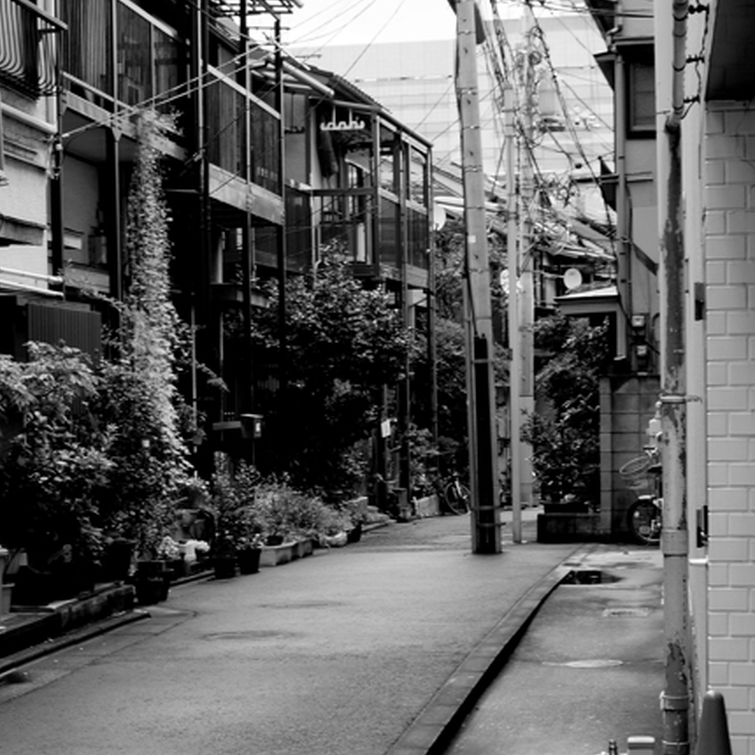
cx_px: 187
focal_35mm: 85
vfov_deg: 20.4
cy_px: 476
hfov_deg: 20.2
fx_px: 2097
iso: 100
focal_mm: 28
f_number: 7.1
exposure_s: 1/20
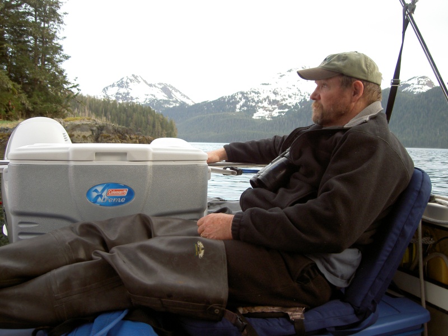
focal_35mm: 39
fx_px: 505
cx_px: 224
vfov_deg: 36.8
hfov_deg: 47.9
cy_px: 168
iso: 100
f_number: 2.8
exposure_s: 1/60
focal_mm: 8
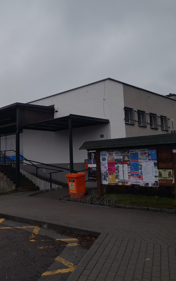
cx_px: -4
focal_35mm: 36
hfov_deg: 32.2
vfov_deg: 54.0
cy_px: 141
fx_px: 276
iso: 20
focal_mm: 4.6
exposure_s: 1/228
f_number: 2
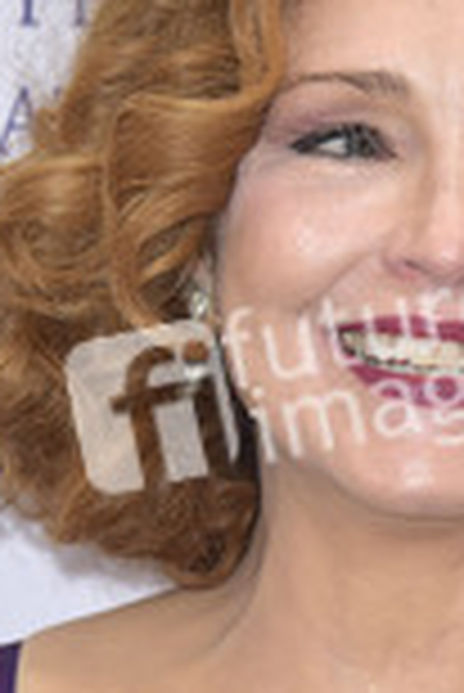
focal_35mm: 415
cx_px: 430
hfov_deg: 3.3
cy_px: 612
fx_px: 8005
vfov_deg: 5.0
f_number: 6.3
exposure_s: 1/250
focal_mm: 160
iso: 400
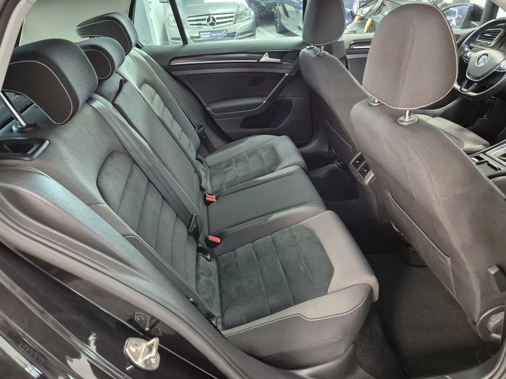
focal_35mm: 23
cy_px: 190
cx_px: 253
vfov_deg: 58.9
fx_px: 336
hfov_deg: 73.9
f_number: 1.8
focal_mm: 5.4
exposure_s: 1/50
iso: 1600
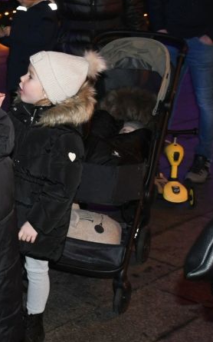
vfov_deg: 23.2
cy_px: 111
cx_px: -90
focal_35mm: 89
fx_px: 827
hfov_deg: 13.9
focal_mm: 18
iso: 2000
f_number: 3.5
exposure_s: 1/80
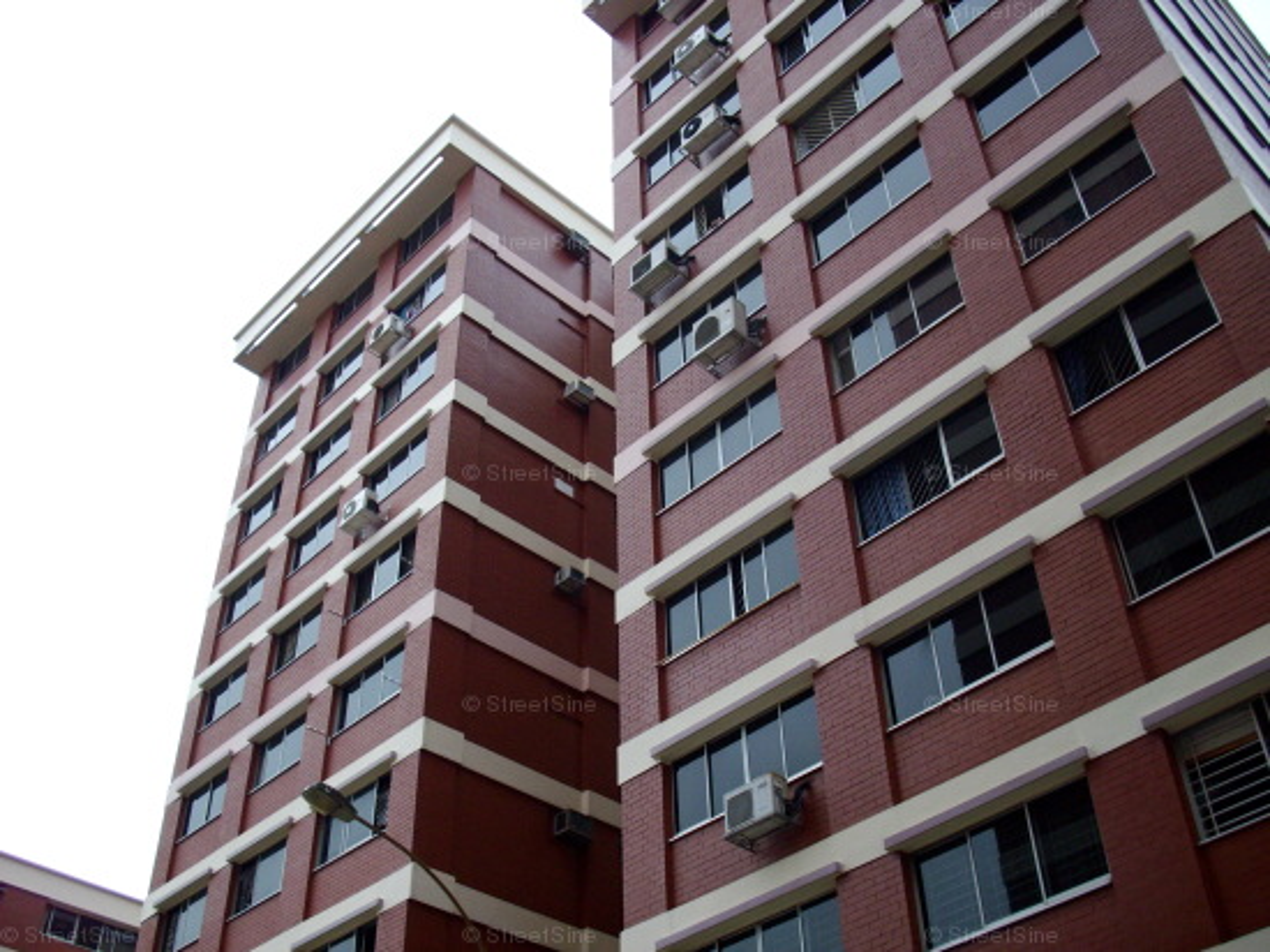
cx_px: 635
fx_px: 1357
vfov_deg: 38.6
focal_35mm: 37
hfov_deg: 50.2
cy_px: 476
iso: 160
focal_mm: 6.2
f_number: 2.8
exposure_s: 1/60
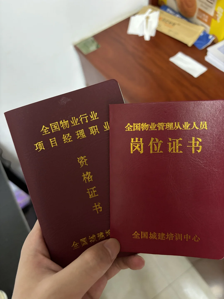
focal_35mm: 26
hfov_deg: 53.1
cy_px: 150
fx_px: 224
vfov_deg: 67.3
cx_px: 112
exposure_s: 1/30
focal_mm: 5.96
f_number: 1.6
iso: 640
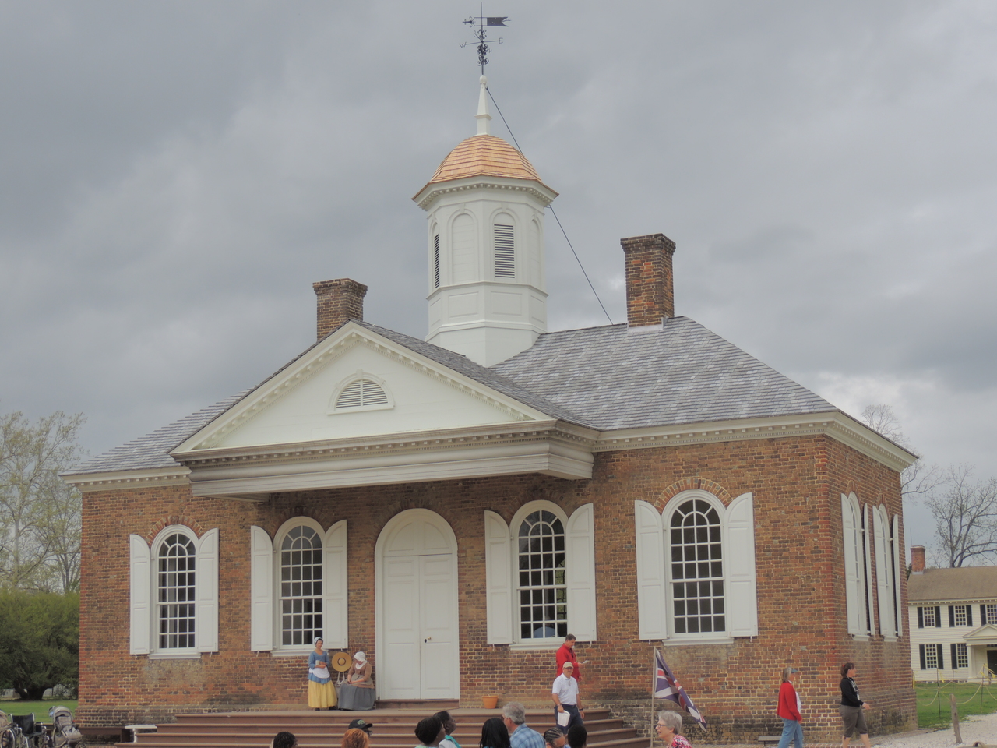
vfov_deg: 26.6
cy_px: 374
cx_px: 498
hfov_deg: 34.9
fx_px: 1584
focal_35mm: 55
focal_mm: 9.8
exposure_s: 1/800
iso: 100
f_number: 3.7
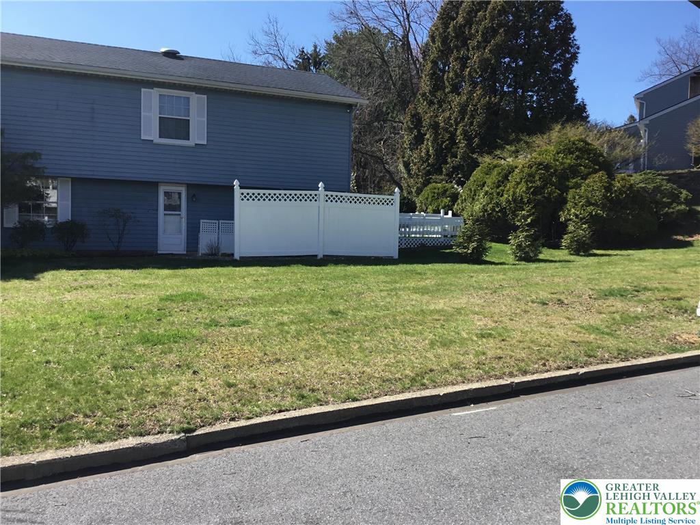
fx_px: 627
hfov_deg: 58.4
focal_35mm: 31
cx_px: 350
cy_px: 262
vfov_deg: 45.4
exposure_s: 1/721
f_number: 2.4
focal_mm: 3.3
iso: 25
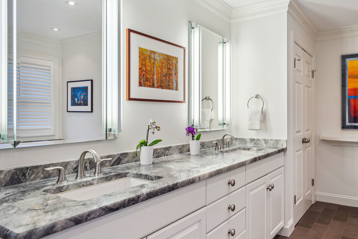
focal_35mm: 26
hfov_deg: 68.6
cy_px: 117
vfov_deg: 49.6
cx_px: 216
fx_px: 259
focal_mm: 18
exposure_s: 1/8
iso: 200
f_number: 8
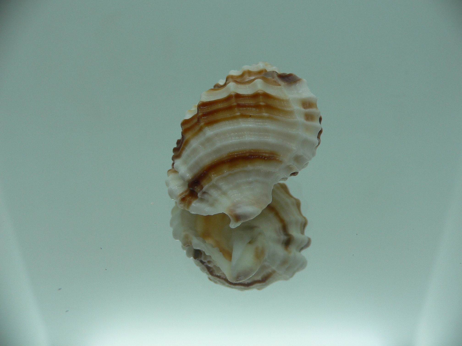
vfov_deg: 40.7
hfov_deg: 52.6
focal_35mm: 35
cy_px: 173
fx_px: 467
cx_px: 231
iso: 80
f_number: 2.8
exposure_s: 1/80
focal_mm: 4.6
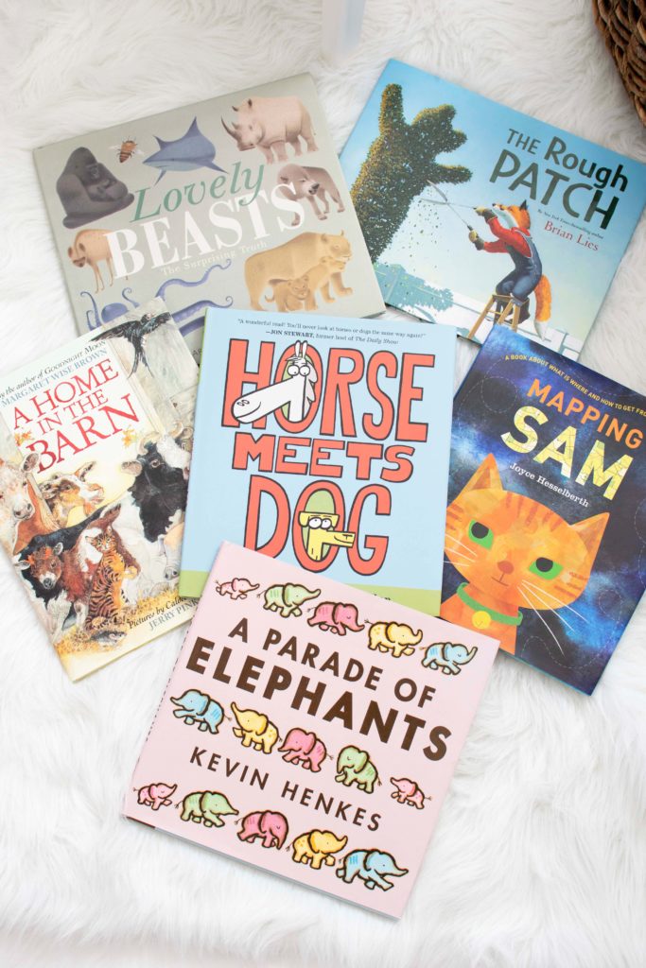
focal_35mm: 52
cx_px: 323
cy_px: 484
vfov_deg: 37.8
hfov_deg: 25.8
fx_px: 1413
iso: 200
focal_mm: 35
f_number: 4
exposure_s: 1/50
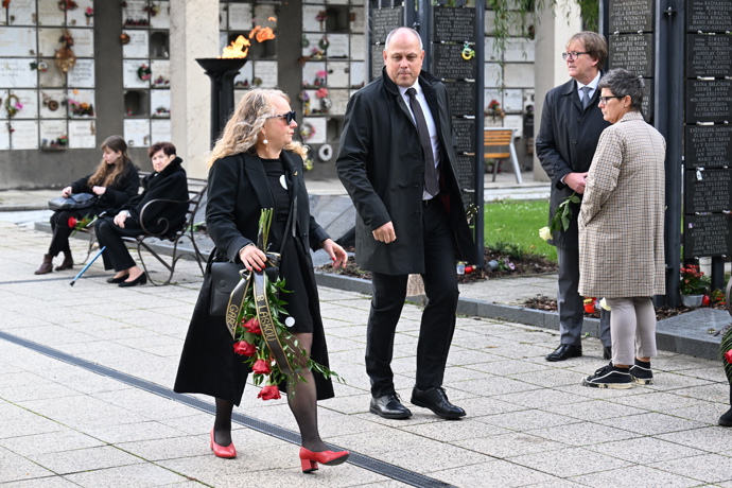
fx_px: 1667
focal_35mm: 82
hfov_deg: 24.8
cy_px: 244
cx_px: 366
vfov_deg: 16.7
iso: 1250
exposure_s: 1/800
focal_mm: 82
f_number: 5
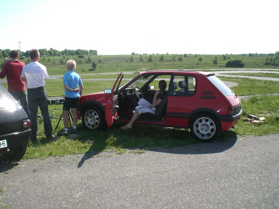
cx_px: 140
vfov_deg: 37.7
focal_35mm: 38
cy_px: 104
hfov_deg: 49.0
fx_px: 306
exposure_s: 1/320
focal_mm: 6.3
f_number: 4.4
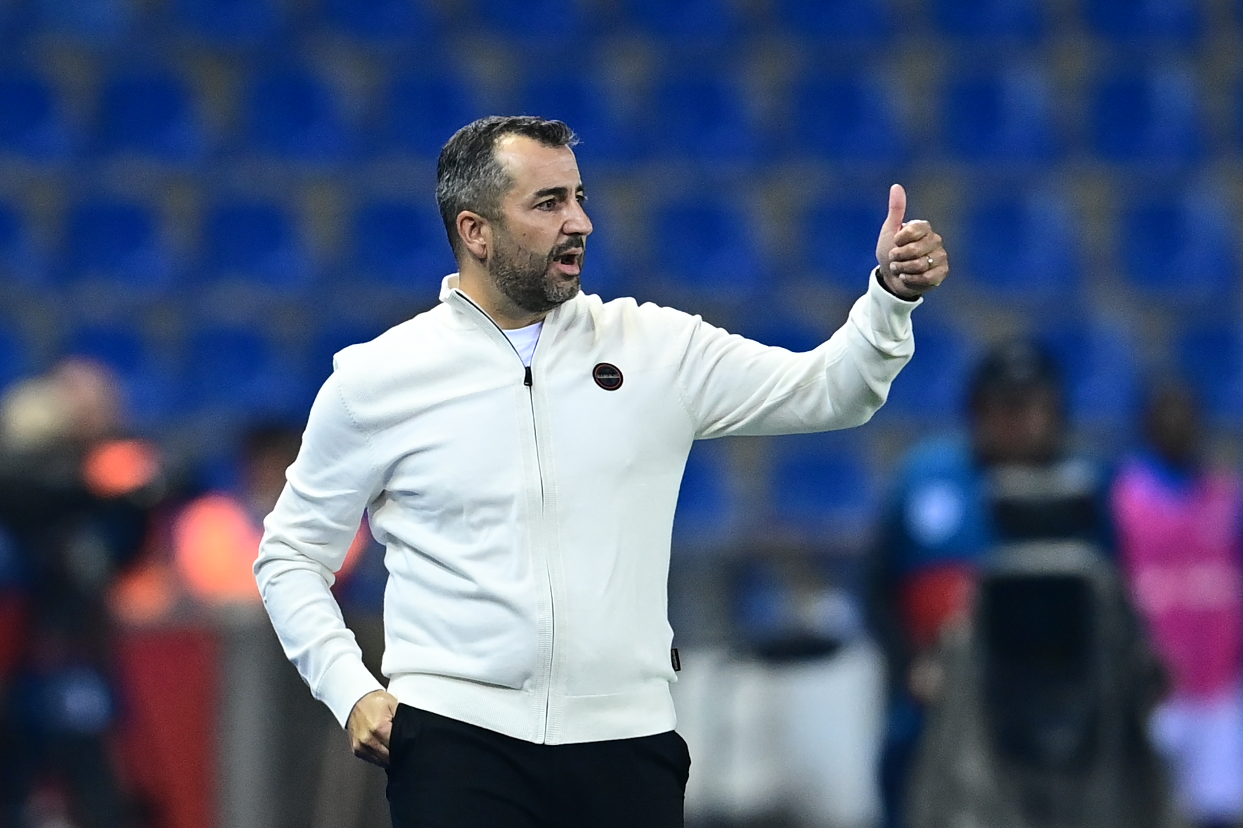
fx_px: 13810
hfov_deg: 5.2
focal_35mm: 400
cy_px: 414
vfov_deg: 3.4
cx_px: 622
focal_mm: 400
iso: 3200
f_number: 2.8
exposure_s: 1/1000
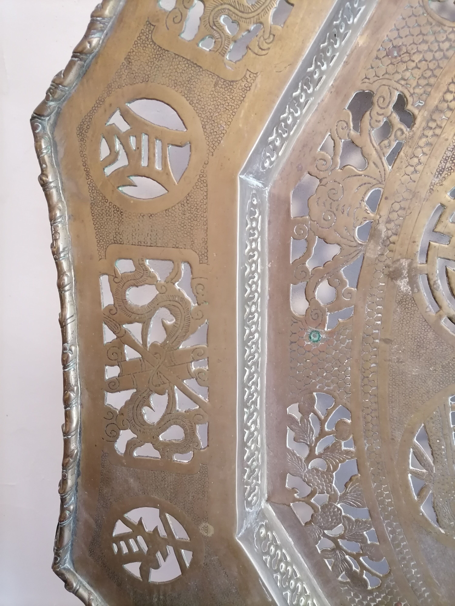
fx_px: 456
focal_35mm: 26
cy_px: 303
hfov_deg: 53.1
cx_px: 228
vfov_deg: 67.3
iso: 800
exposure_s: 1/30
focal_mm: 5.4
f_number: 1.8
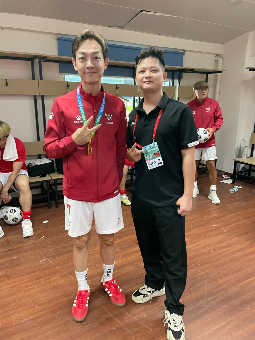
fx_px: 255
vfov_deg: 67.3
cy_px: 170
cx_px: 128
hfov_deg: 53.1
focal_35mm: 26
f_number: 1.6
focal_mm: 4.2
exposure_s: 1/33
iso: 640
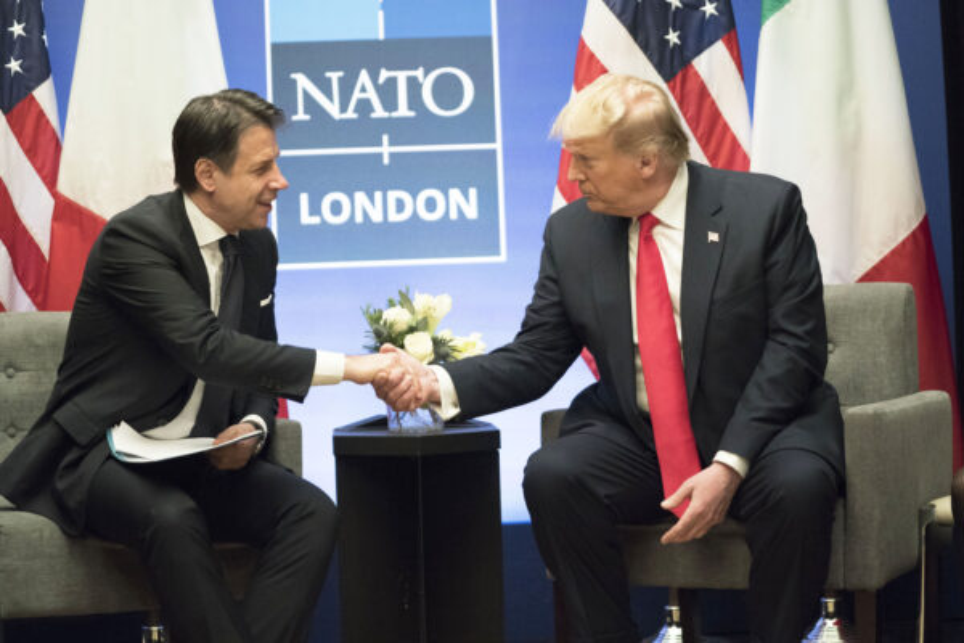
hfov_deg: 28.8
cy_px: 322
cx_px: 482
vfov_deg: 19.5
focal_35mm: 70
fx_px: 1874
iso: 8000
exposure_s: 1/250
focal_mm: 70
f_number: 2.8
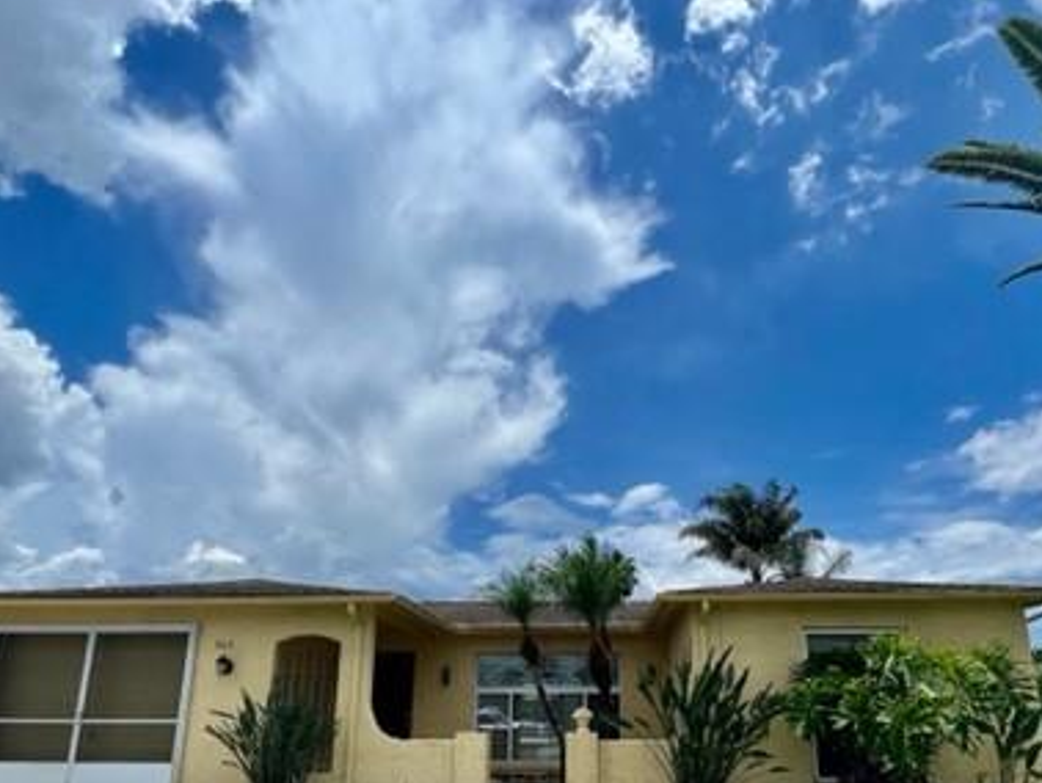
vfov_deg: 59.6
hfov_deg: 76.2
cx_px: 568
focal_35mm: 22
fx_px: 663
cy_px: 527
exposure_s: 1/4065
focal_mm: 1.57
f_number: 1.8
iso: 40
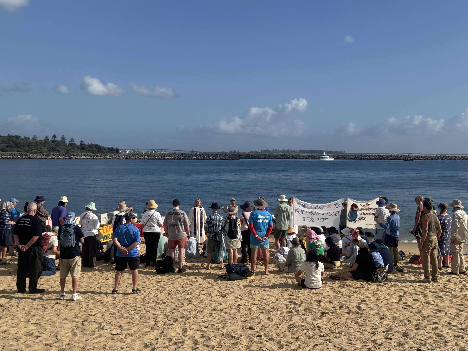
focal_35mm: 48
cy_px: 176
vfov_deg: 30.3
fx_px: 649
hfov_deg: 39.7
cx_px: 234
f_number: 1.78
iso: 64
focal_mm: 6.76
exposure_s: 1/7092
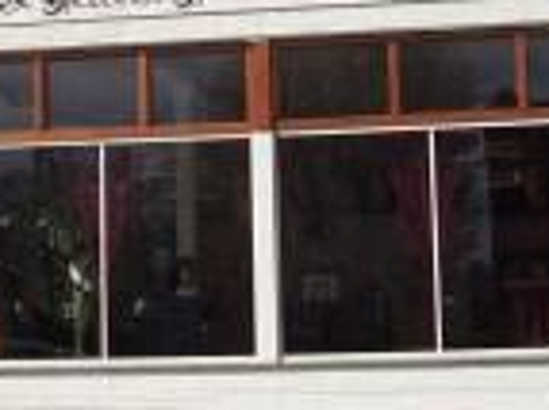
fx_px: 2092
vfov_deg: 11.2
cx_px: 115
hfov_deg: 14.9
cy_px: 77
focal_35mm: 132
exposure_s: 1/500
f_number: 5.6
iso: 80
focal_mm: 7
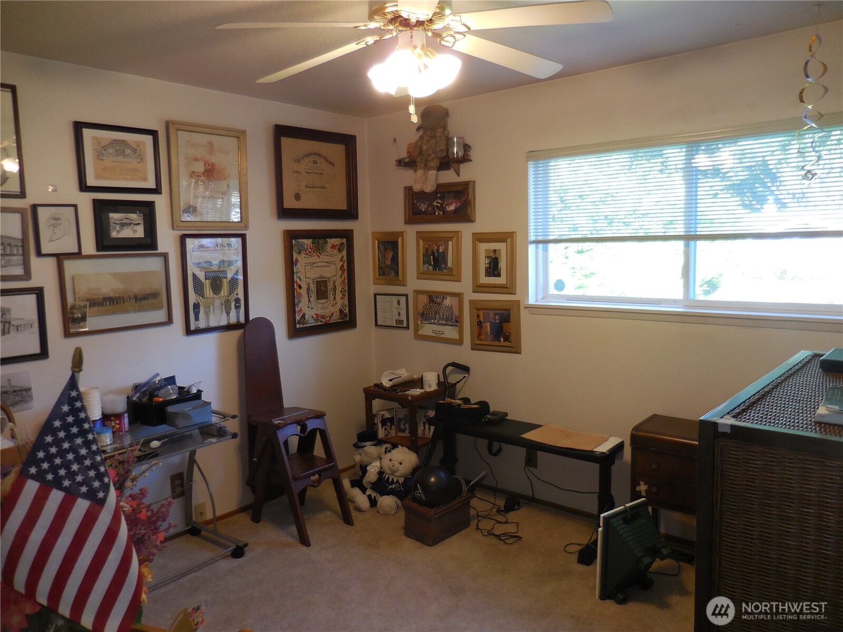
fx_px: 609
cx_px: 422
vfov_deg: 54.9
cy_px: 316
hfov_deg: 69.4
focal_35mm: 25
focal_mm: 4.5
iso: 200
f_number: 3.3
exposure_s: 1/30
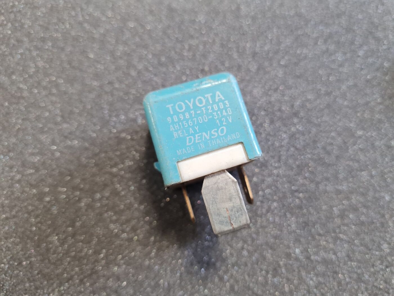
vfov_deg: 53.1
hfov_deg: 67.3
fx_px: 296
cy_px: 148
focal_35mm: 26
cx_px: 197
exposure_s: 1/50
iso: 250
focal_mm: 5.4
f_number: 1.8
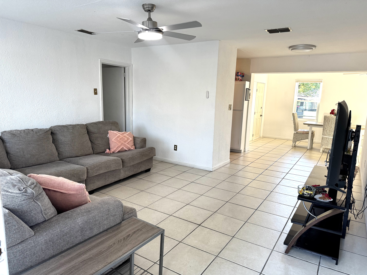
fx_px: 254
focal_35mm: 24
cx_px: 184
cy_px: 138
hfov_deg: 71.6
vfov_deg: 56.8
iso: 200
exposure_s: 1/120
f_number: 1.78
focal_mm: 6.76
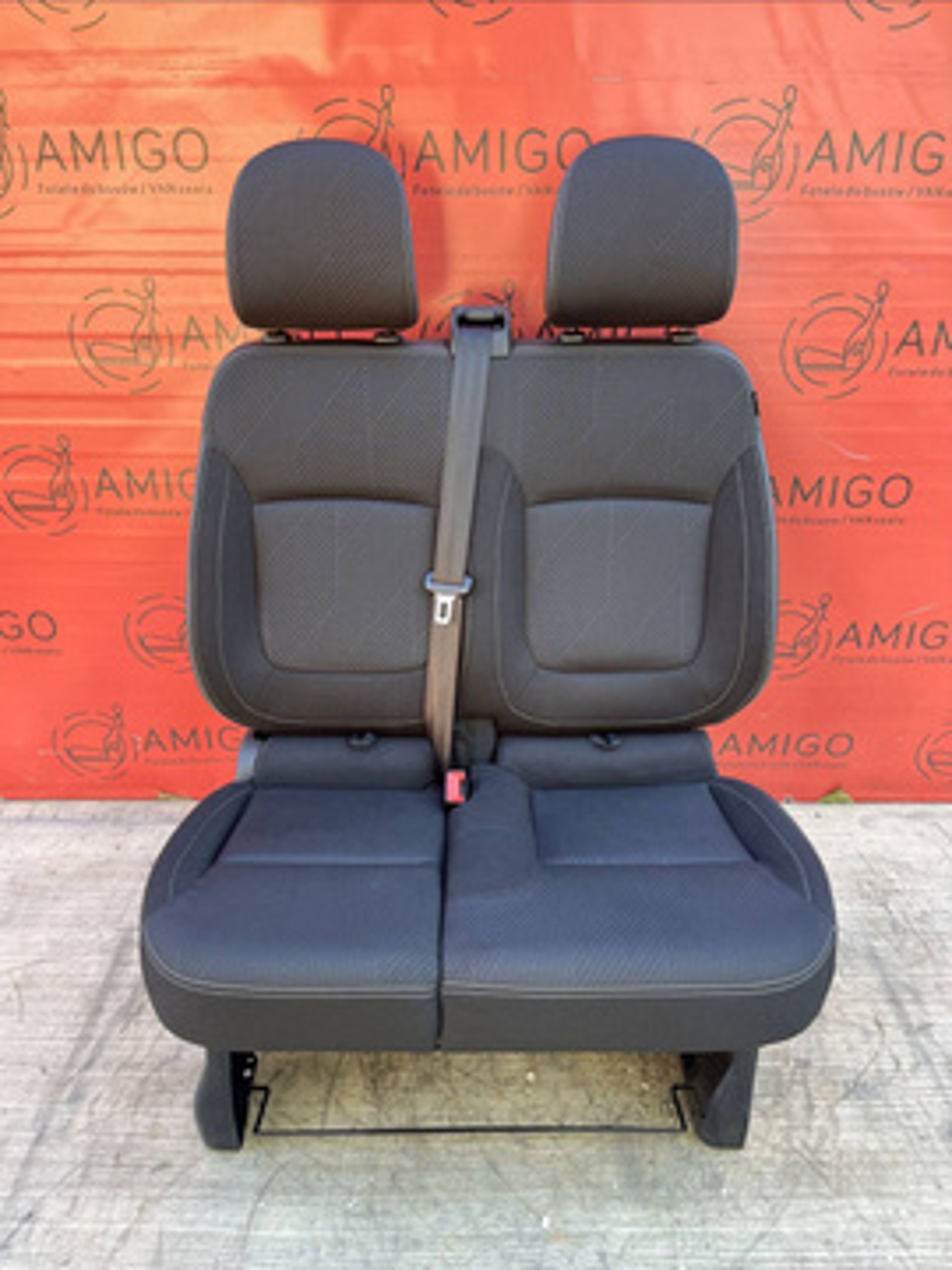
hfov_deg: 53.1
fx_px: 953
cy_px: 635
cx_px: 476
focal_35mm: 26
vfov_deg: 67.3
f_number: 1.6
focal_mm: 5.1
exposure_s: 1/99
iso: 125
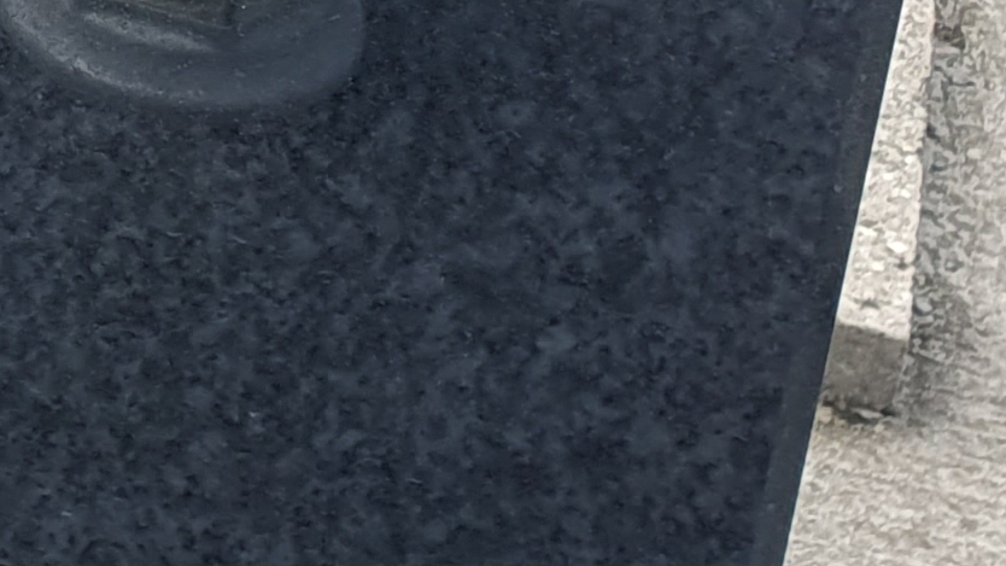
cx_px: -637
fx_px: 3654
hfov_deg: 14.3
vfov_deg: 8.4
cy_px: -585
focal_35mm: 137
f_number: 2.4
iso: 50
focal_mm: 4.32
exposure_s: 1/447
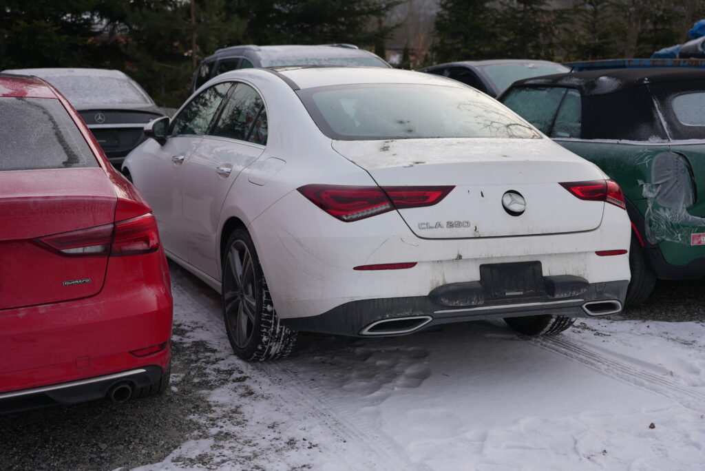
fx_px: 960
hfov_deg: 40.3
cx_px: 352
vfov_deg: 27.6
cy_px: 236
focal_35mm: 49
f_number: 4.5
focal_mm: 49
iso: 80
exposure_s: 1/80
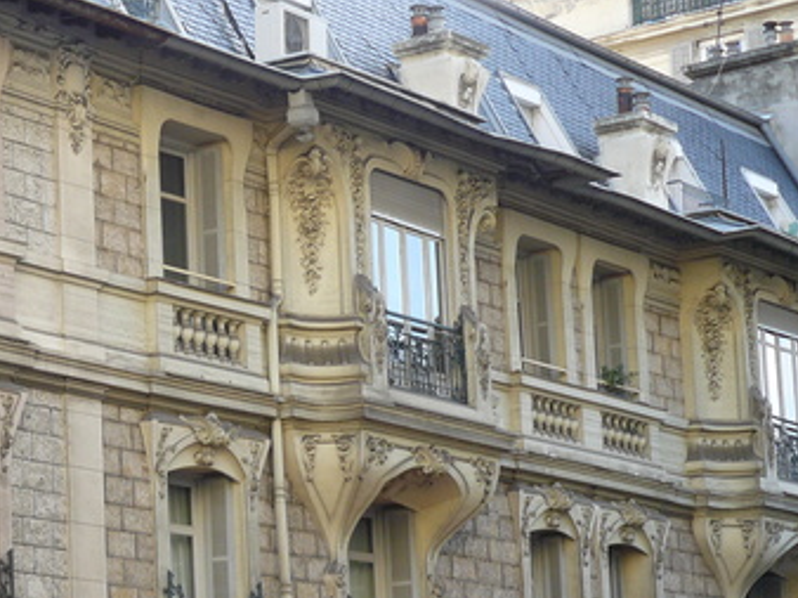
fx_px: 2926
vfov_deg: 11.6
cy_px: 388
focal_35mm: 127
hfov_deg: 15.3
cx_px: 71
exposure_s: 1/125
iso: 100
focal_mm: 11.2
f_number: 3.2
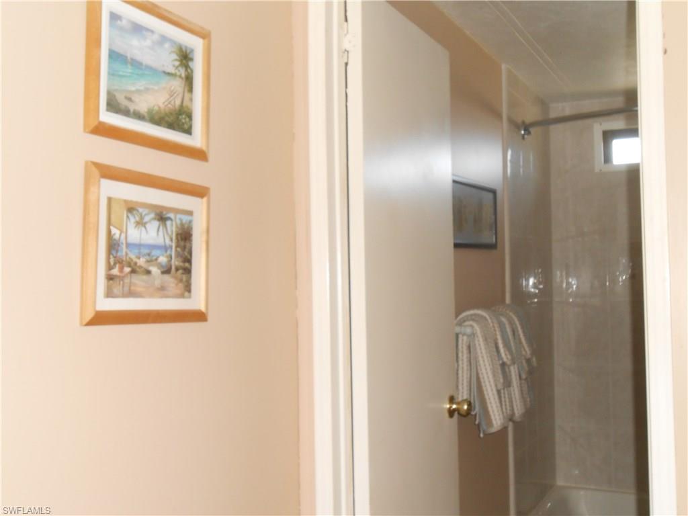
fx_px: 755
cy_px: 258
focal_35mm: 38
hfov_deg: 49.0
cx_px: 344
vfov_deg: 37.7
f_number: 4.2
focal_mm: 6.8
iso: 250
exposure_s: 1/30
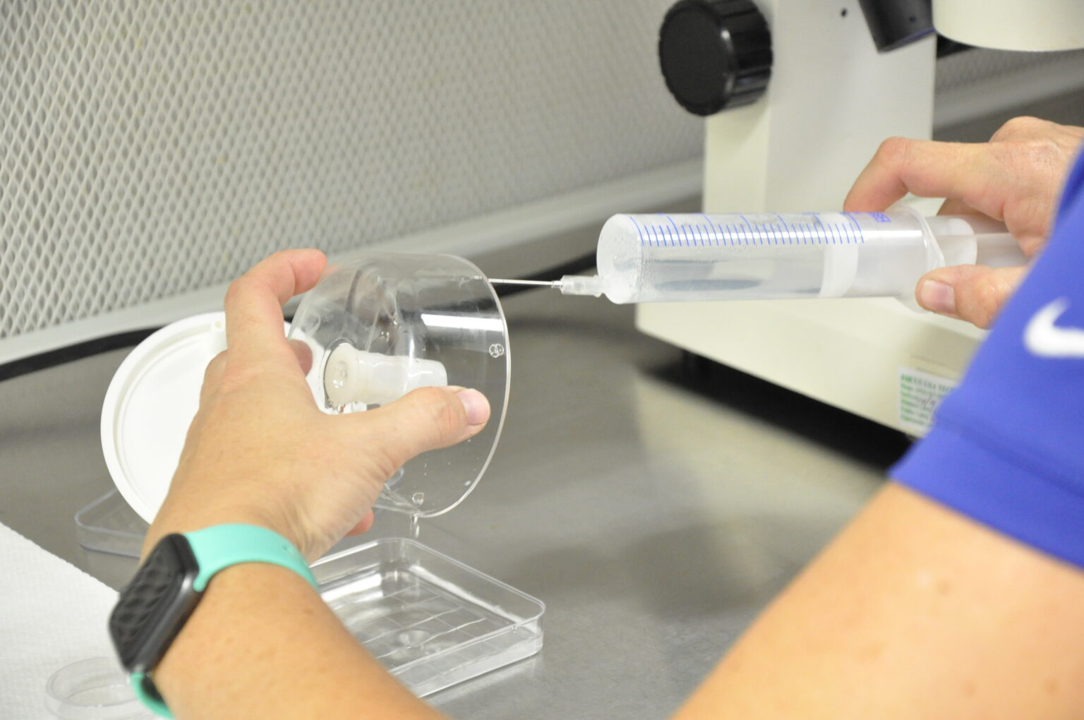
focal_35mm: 120
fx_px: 3609
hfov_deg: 17.1
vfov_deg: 11.4
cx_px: 542
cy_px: 360
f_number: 5.3
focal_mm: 80
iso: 2500
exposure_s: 1/40
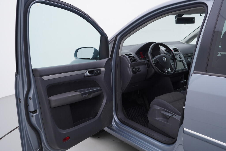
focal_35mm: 36
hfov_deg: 53.1
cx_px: 113
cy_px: 76
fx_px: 226
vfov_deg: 36.9
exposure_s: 1/60
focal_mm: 24
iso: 125
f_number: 3.5
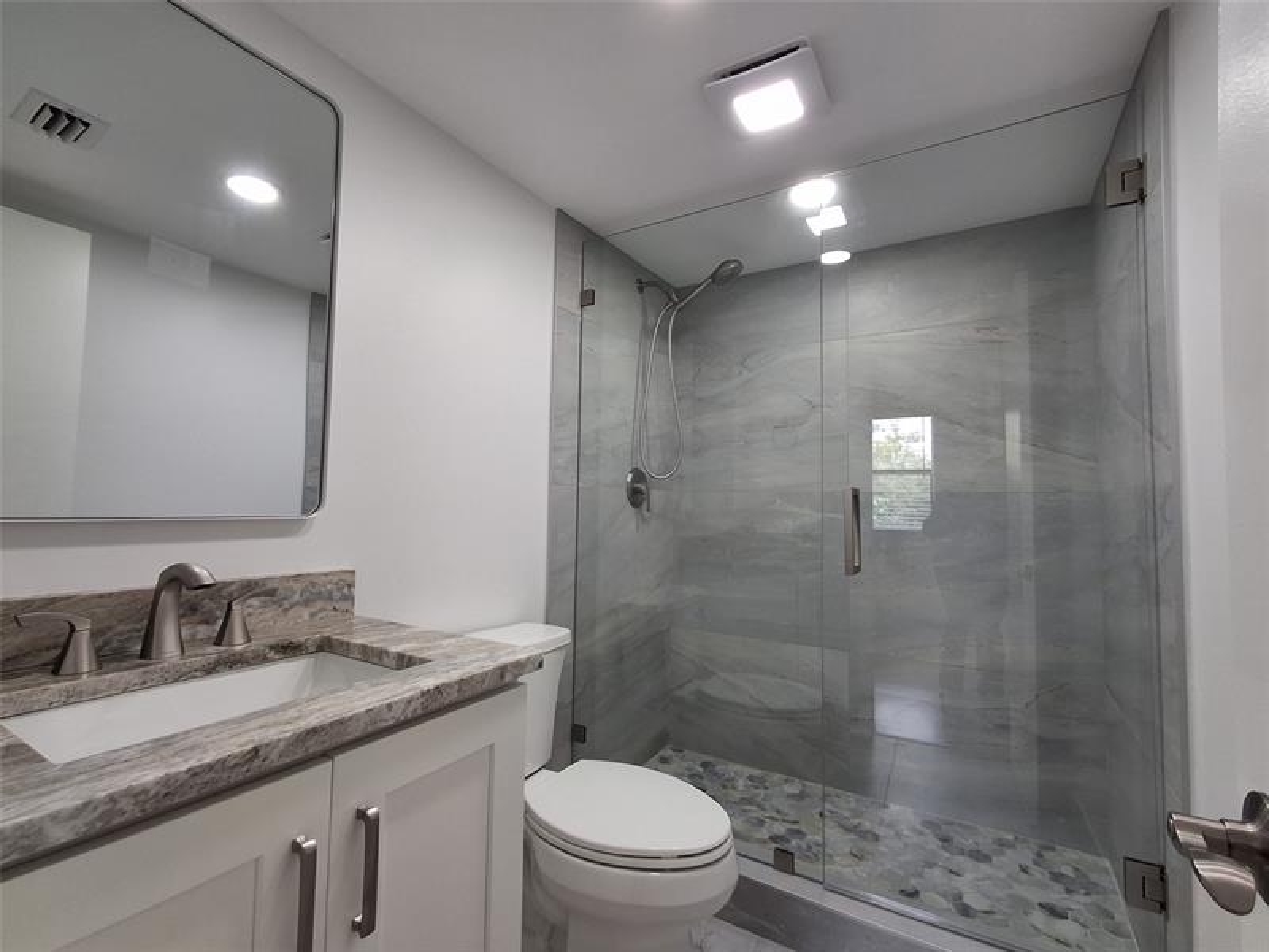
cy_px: 476
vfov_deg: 78.1
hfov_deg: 94.5
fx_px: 587
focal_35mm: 16
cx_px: 634
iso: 50
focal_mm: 1.64
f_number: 2.2
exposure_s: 1/60
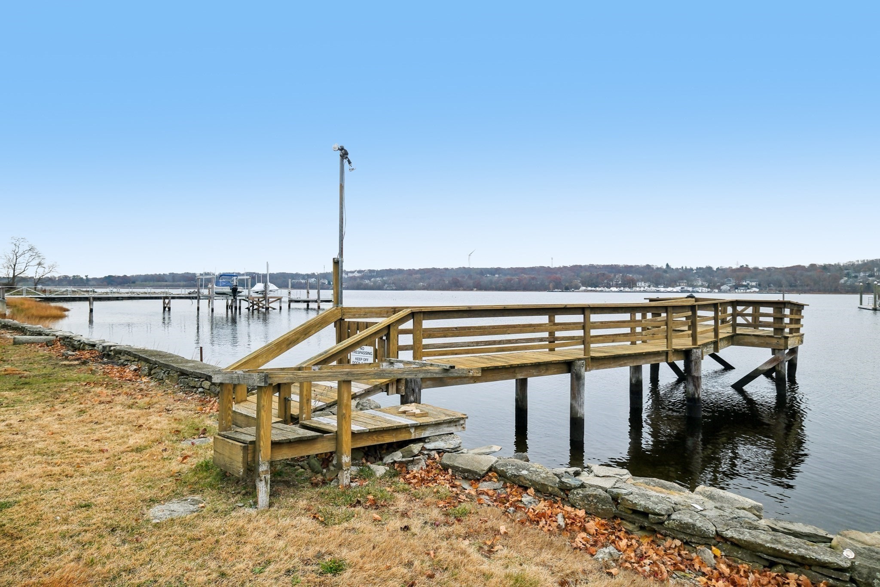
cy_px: 294
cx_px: 440
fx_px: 464
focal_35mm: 19
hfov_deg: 86.9
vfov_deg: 64.5
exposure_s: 1/450
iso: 320
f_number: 5.6
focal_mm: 12.6
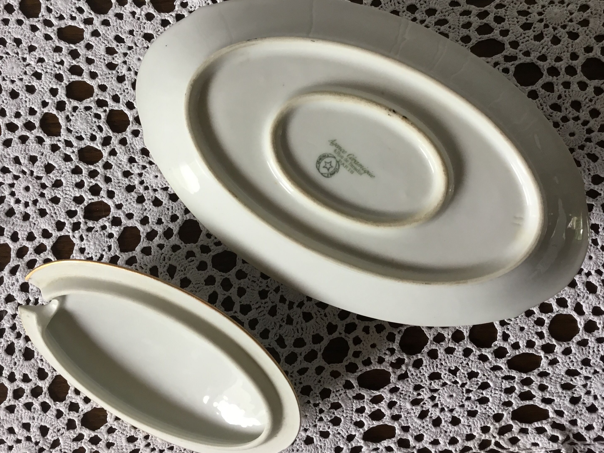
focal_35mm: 35
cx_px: 293
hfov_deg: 52.6
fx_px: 611
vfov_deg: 40.6
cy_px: 201
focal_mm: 3.3
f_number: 2.4
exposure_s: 1/33
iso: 64
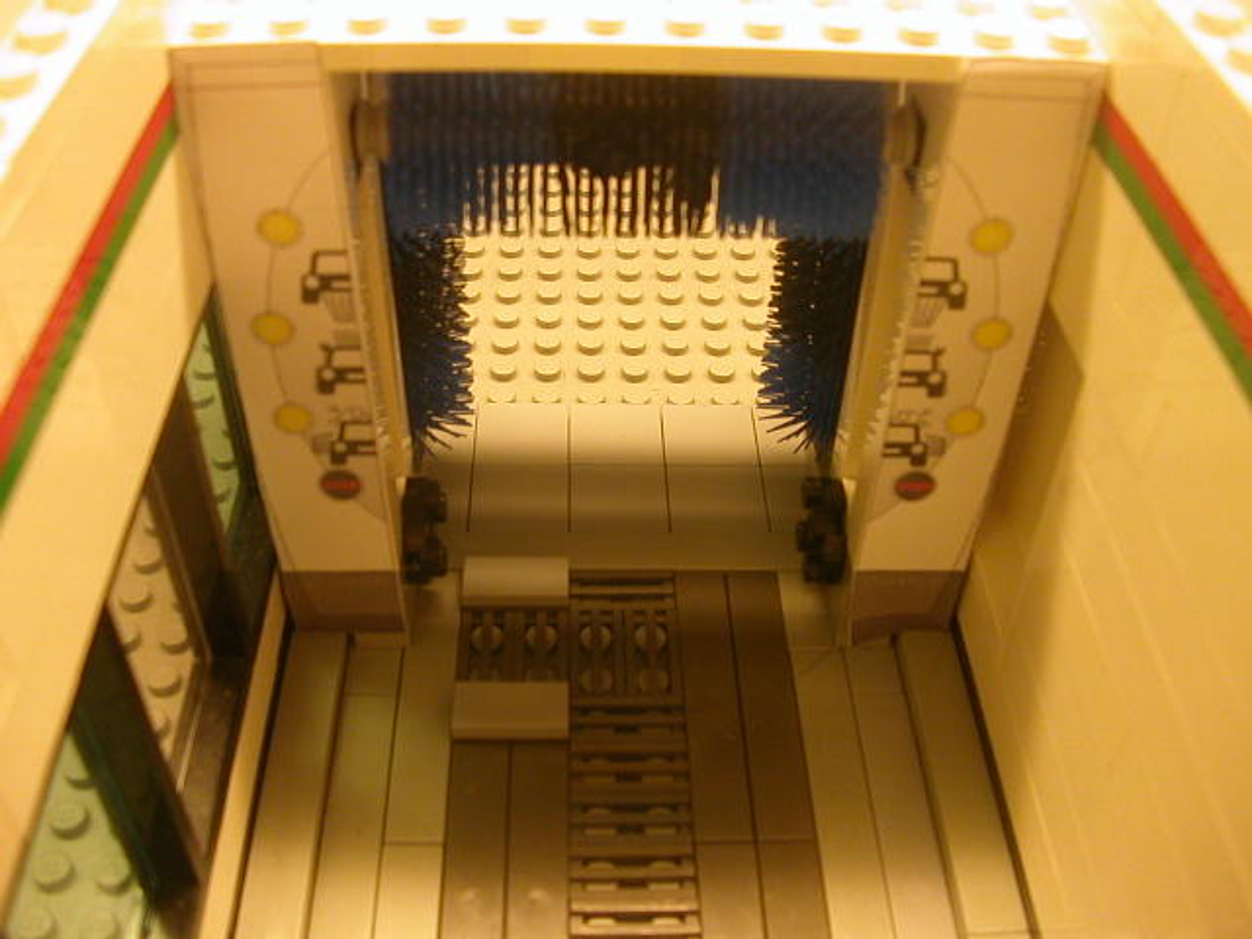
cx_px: 626
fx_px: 1338
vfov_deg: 38.7
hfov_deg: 50.1
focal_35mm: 37
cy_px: 470
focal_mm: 5.6
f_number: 2.7
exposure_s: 1/27.5
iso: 153
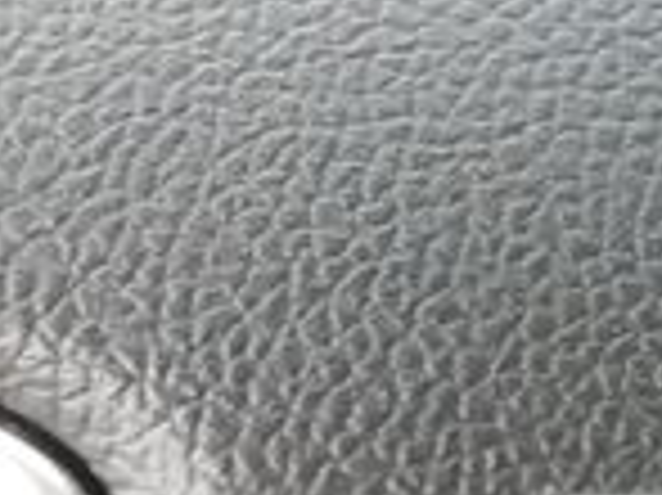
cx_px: 1536
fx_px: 3459
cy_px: 504
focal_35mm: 181
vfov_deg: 8.1
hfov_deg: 9.8
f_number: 2.2
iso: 80
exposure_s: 1/50
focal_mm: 3.21
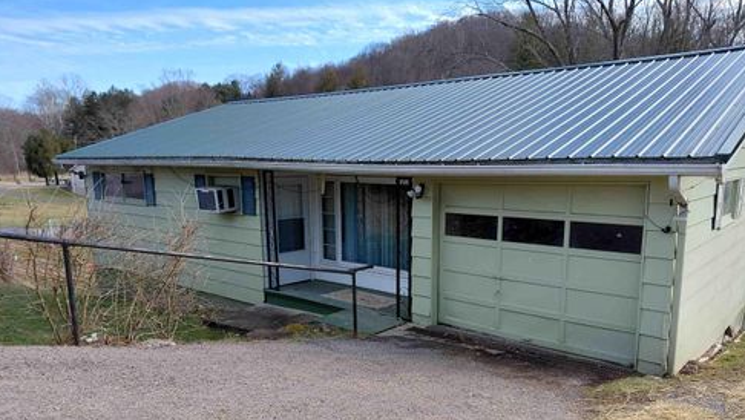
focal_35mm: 28
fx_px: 553
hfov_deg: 67.9
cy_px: 269
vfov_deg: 41.2
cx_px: 372
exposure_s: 1/625
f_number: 1.8
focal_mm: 4.69
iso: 50
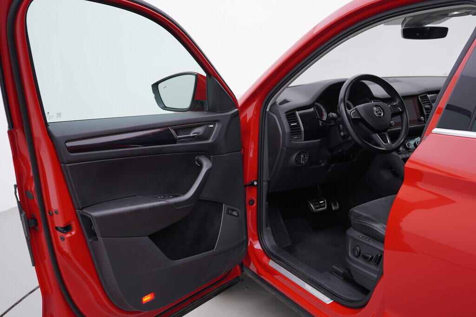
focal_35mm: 36
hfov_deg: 53.1
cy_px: 158
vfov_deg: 36.9
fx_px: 476
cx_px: 238
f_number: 3.5
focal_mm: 24
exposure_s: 1/60
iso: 125
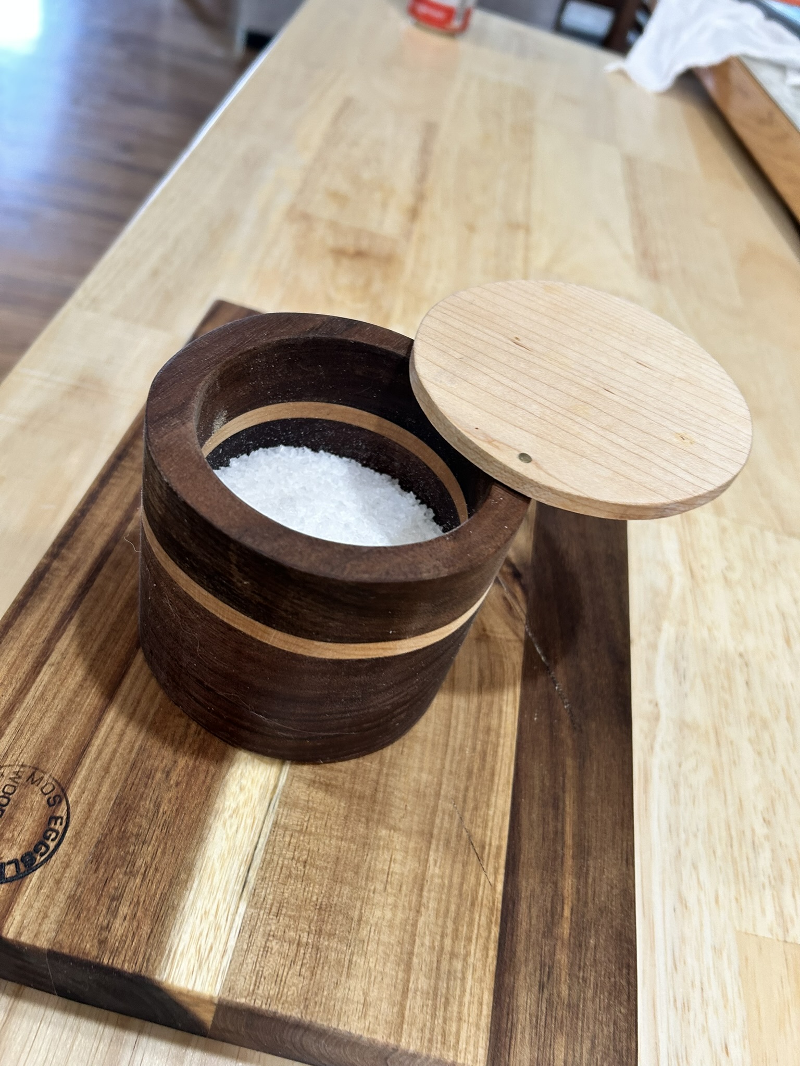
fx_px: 801
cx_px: 400
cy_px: 533
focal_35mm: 26
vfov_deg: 67.3
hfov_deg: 53.1
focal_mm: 5.7
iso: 160
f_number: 1.5
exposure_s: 1/60
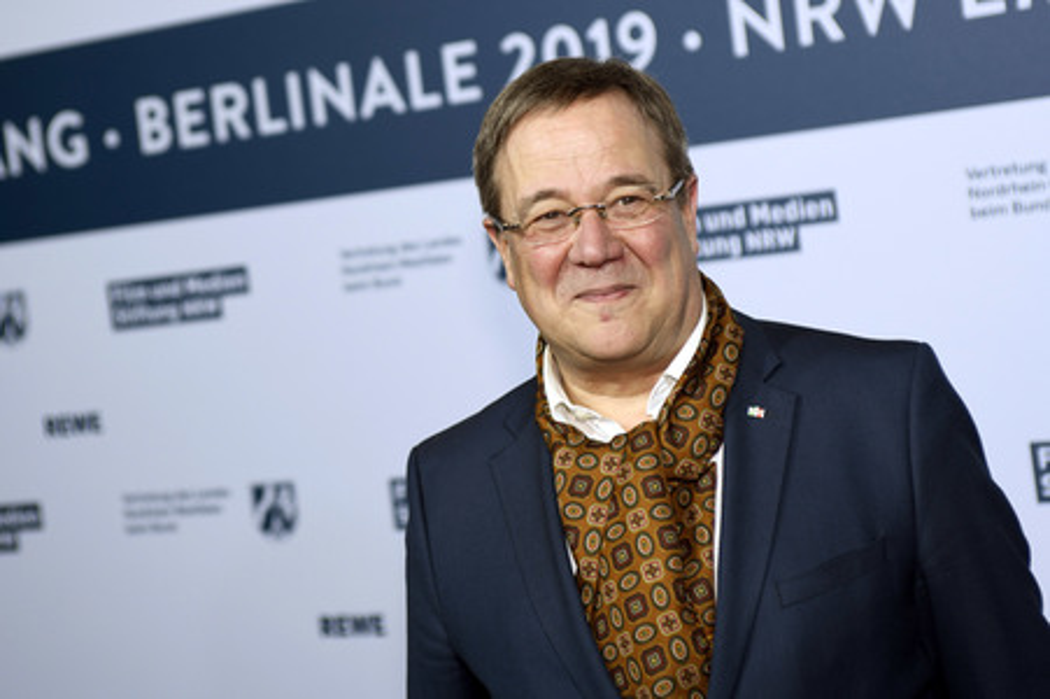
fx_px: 2040
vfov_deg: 19.4
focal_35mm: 70
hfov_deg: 28.9
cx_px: 525
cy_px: 350
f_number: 4
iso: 800
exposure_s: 1/400
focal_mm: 70
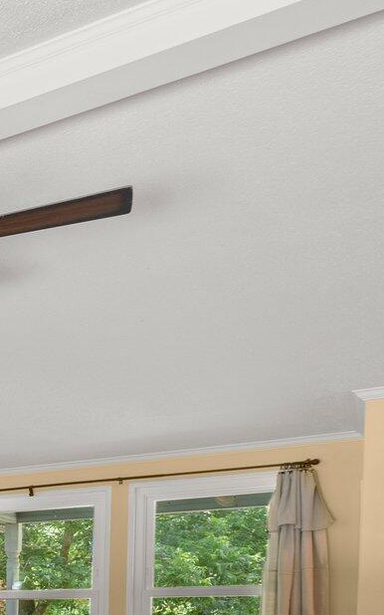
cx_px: -629
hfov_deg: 13.4
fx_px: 905
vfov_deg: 33.7
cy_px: 638
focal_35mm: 54
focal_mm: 16
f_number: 8
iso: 200
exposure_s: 1
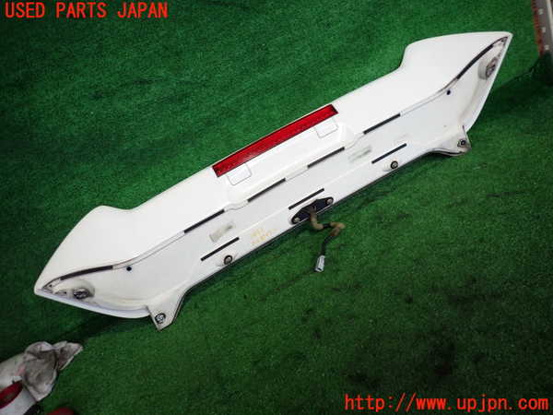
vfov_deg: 54.9
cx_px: 276
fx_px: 399
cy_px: 208
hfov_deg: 69.4
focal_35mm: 25
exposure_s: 1/60
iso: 160
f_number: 2
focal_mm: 4.5
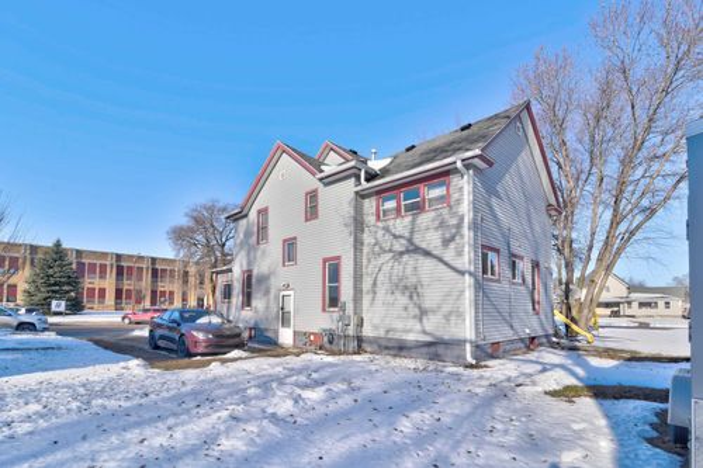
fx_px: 312
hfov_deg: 96.8
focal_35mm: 16
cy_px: 234
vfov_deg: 73.7
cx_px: 352
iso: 100
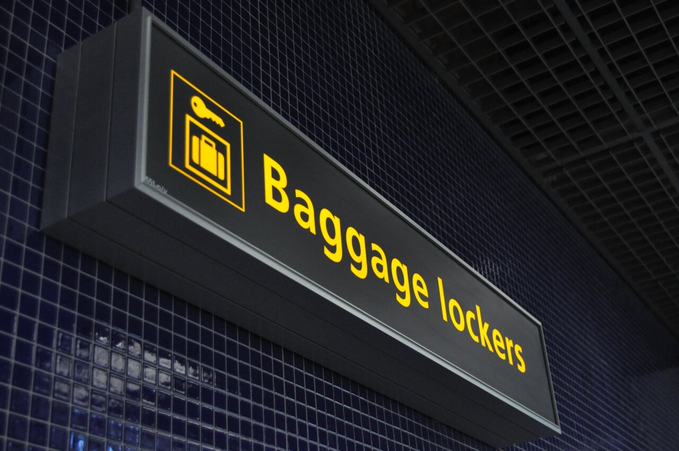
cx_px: 340
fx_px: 904
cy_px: 226
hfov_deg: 41.2
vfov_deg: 28.0
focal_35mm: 48
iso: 2500
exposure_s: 1/125
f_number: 4.5
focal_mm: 32
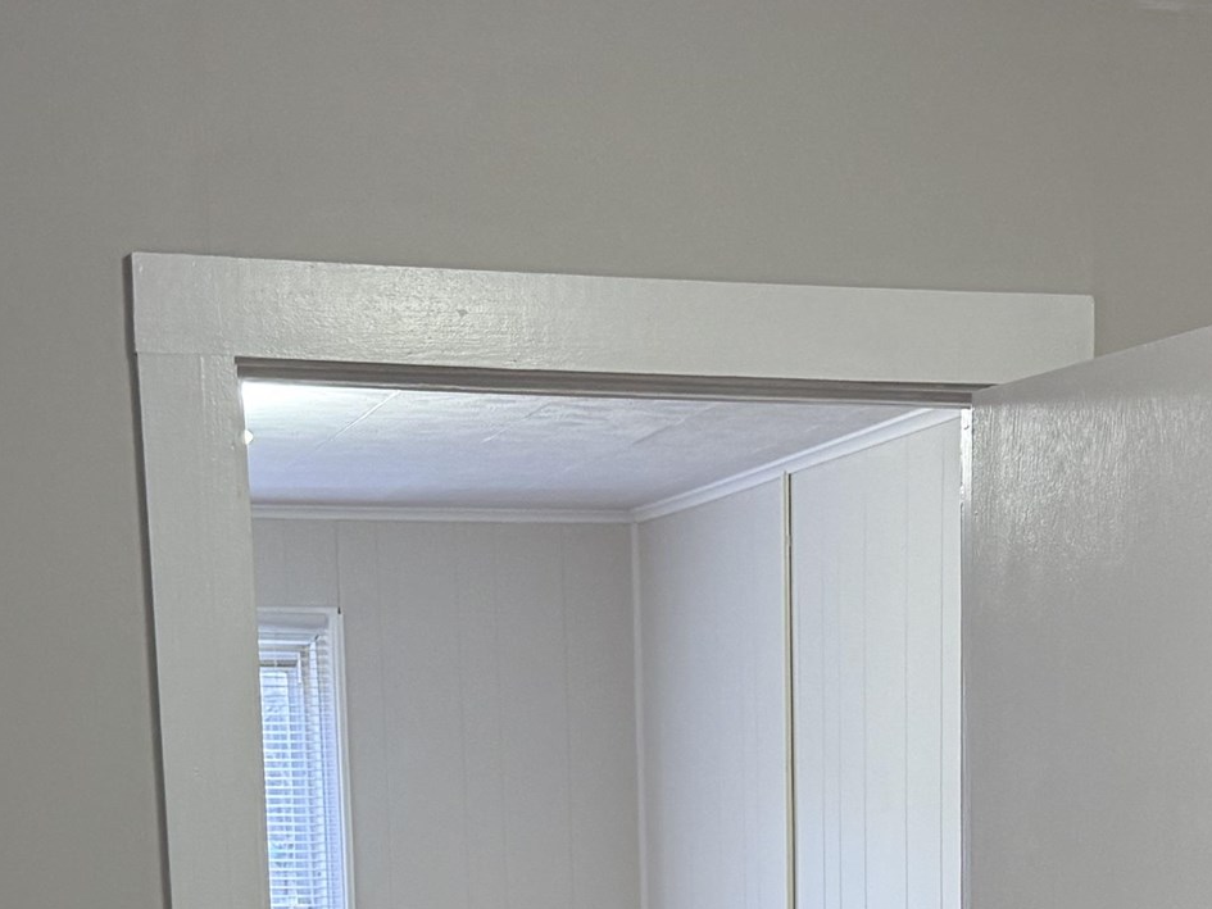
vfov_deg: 17.6
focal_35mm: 78
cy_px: 1200
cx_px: 675
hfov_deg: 25.0
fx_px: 2731
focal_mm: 6.76
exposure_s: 1/60
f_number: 1.78
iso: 200
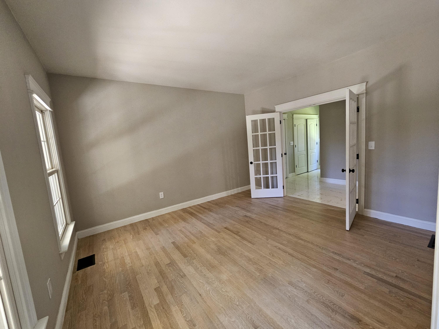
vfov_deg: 89.9
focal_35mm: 13
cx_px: 220
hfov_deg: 106.2
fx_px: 165
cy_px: 164
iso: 400
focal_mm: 2.2
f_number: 2.2
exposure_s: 1/40
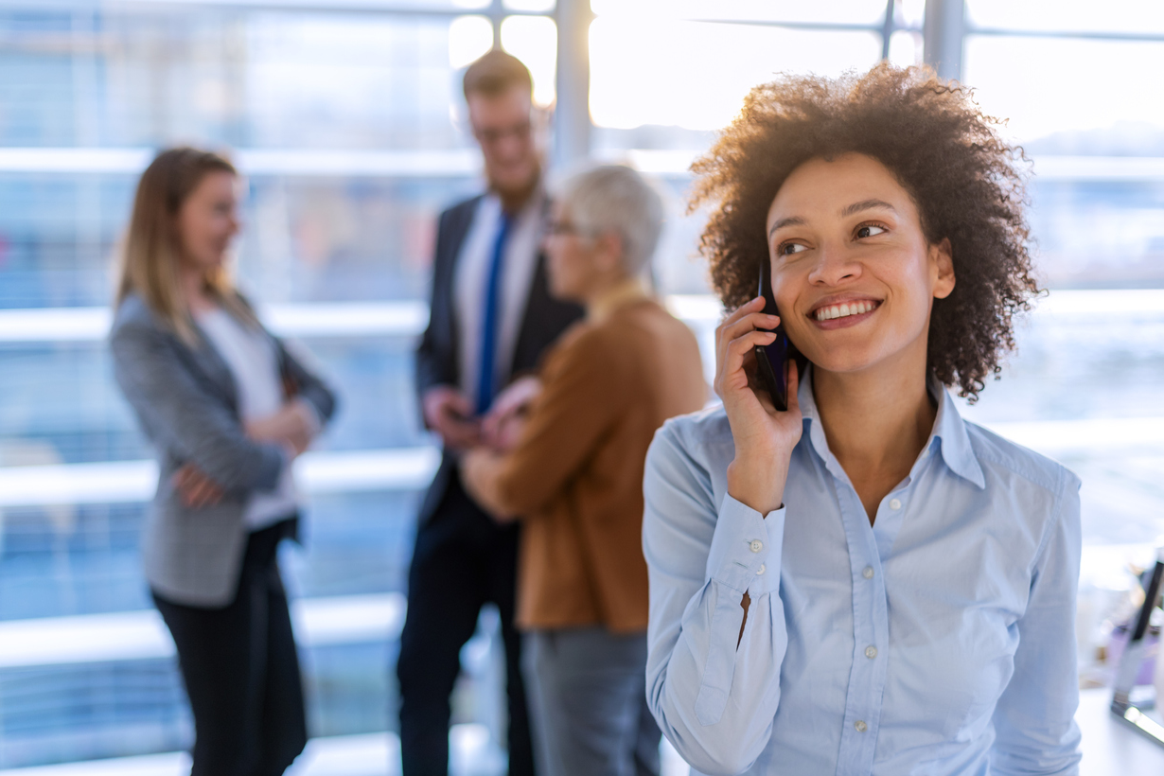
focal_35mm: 51
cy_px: 390
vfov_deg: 26.5
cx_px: 581
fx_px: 1649
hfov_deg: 38.9
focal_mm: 50
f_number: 1.8
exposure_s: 1/125
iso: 400
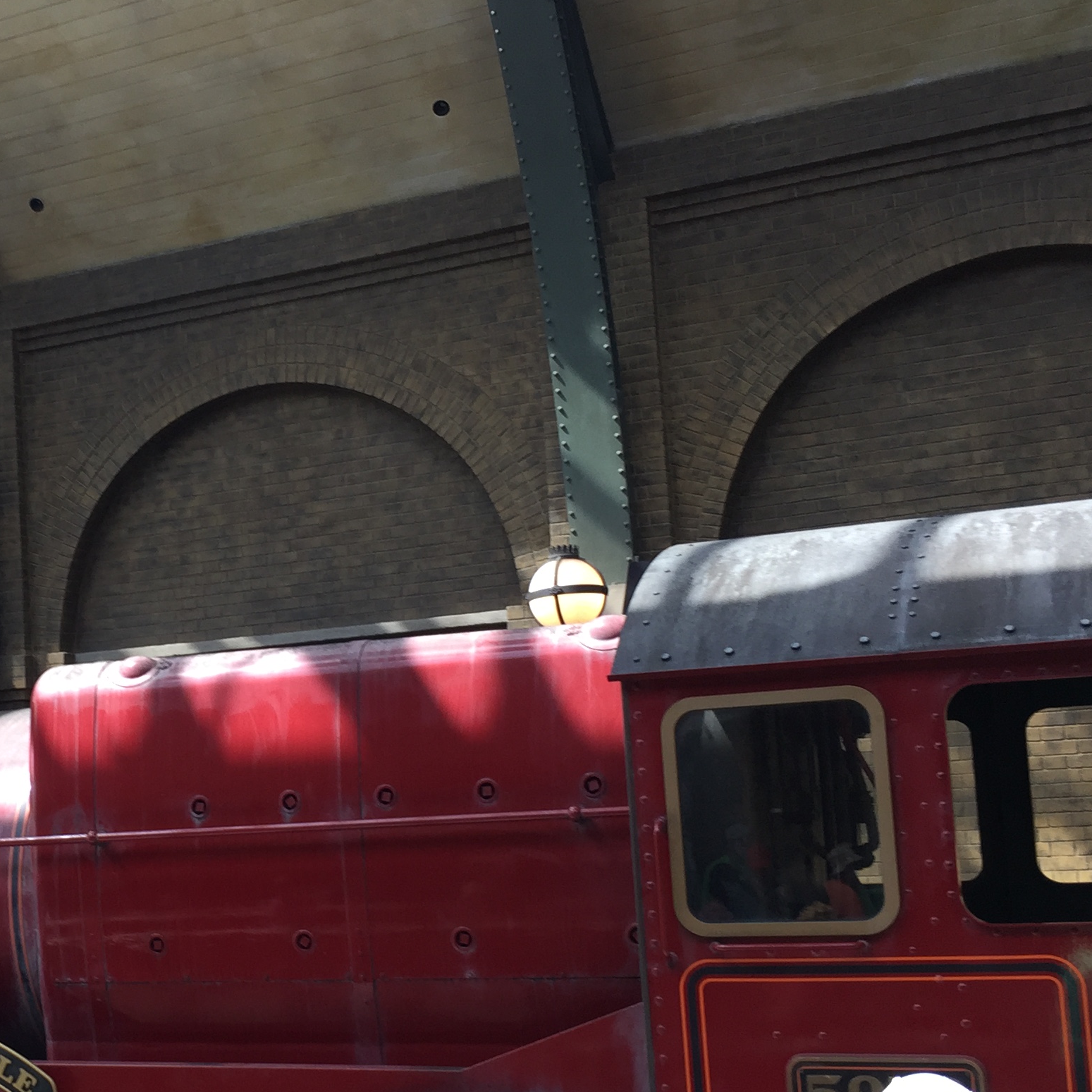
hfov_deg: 30.3
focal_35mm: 54
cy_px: 670
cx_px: 109
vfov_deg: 31.5
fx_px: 1927
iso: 32
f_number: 2.2
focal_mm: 4.15
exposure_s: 1/120
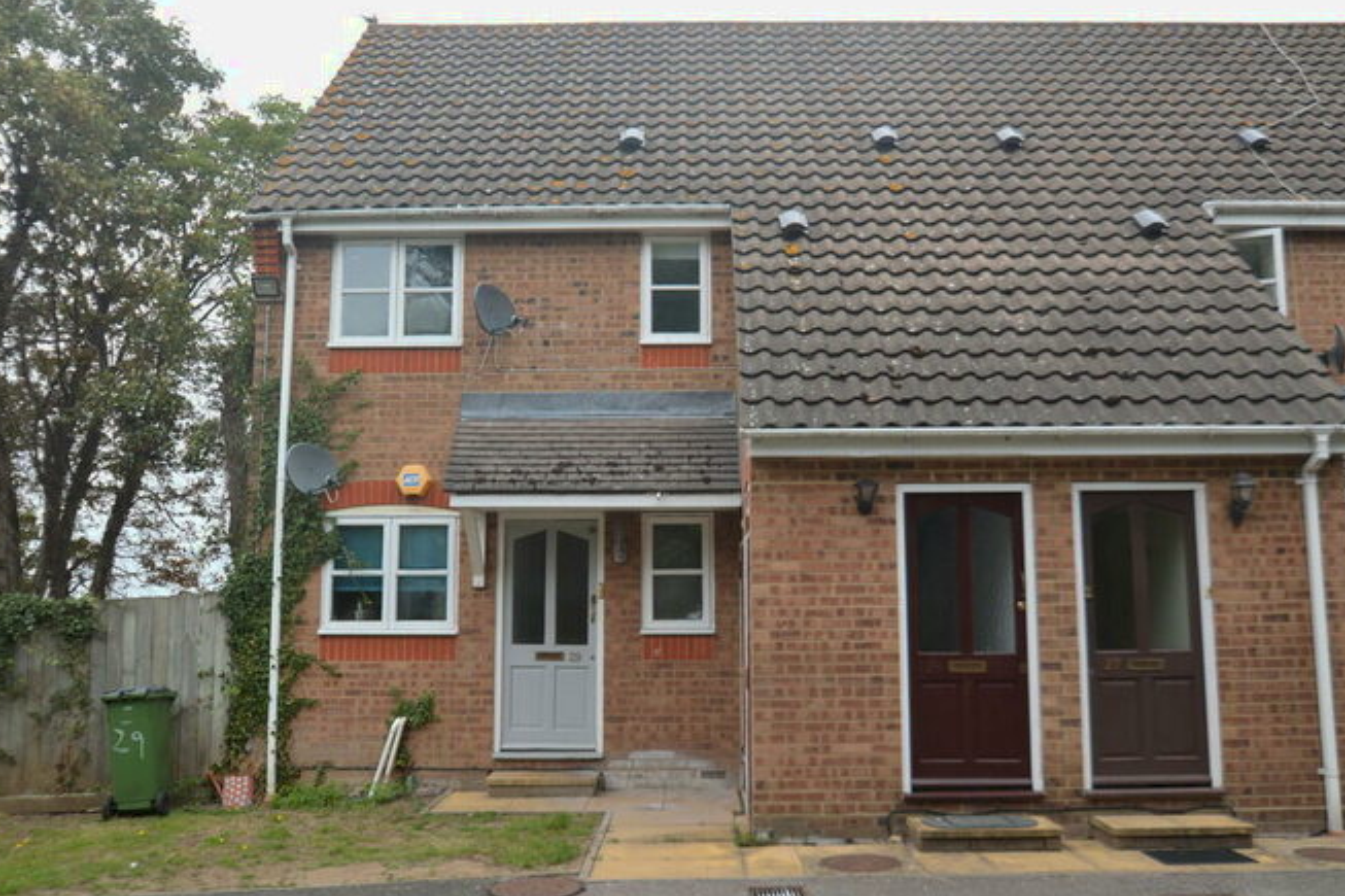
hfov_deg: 61.0
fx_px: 1140
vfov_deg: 42.9
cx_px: 688
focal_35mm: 31
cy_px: 453
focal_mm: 19
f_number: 5.6
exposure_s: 1/125
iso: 100
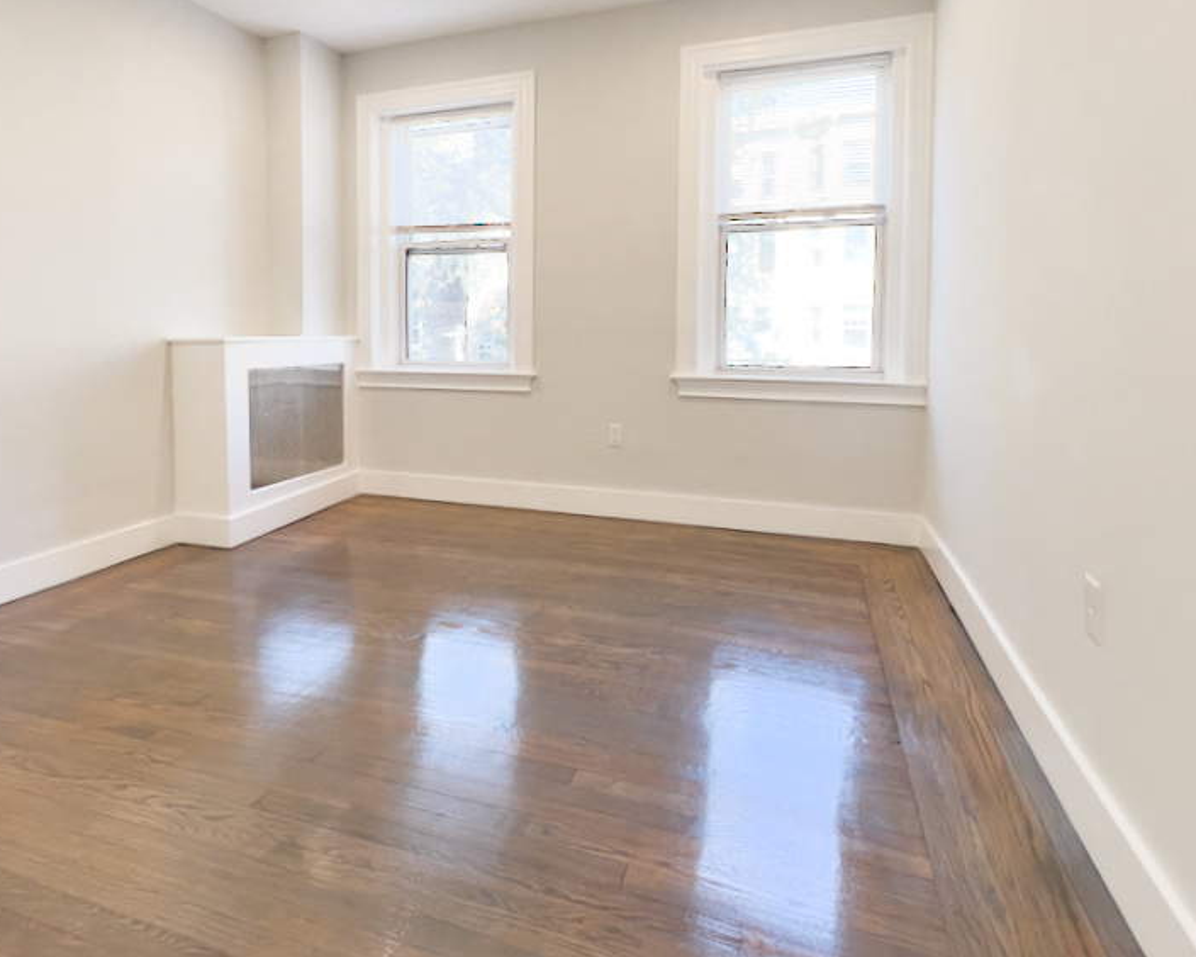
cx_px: 551
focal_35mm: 18
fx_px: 637
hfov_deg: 86.2
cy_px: 360
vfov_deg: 72.6
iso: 100
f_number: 1.8
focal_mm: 1.57
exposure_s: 1/122
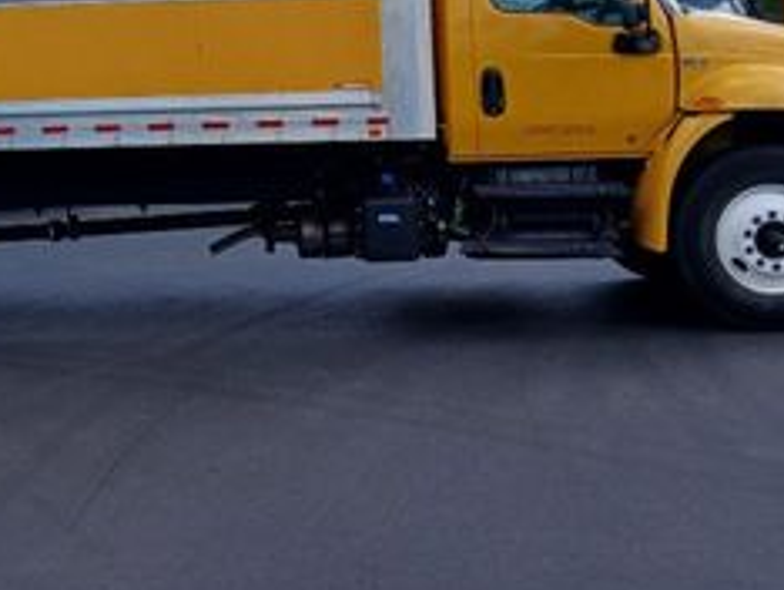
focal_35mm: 71
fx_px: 1610
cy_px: -64
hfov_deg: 26.0
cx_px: 7
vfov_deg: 19.8
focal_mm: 3.98
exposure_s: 1/853
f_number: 1.8
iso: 20
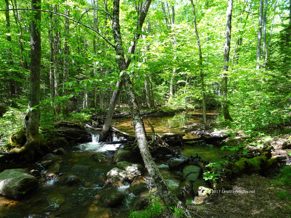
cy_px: 109
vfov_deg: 56.8
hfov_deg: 71.6
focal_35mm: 24
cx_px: 146
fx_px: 202
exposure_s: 1/60
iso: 80
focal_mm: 4.1
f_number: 3.5
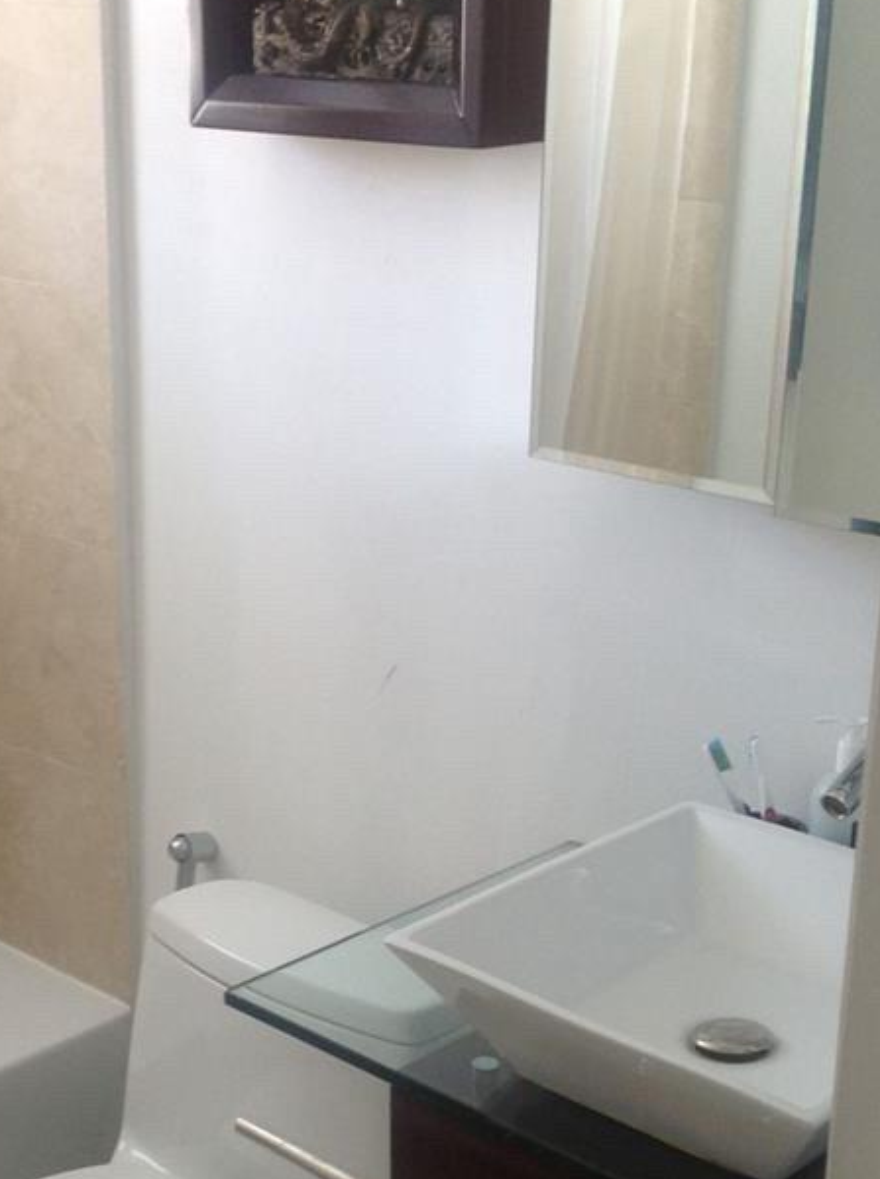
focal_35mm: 70
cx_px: 287
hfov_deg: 20.9
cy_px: 804
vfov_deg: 27.6
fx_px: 2379
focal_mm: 4.28
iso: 64
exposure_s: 1/15
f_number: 2.4
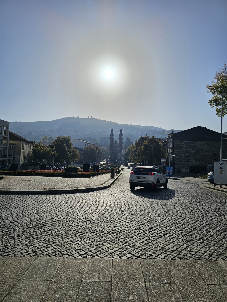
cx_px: 114
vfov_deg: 73.9
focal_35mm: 23
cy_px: 151
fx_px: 201
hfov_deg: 58.9
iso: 10
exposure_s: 1/3550
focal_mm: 6.3
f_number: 1.7
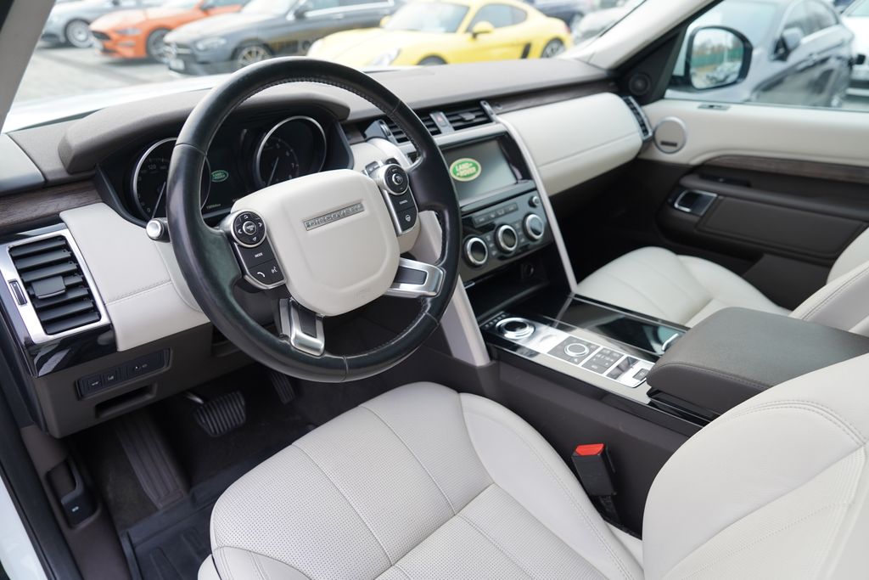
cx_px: 434
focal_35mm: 24
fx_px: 579
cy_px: 290
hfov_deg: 73.7
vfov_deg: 53.1
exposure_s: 1/60
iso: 320
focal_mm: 24
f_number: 4
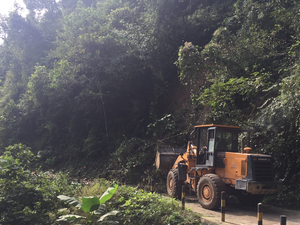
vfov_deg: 33.2
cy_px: 156
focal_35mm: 43
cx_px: 175
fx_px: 373
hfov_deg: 43.7
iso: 32
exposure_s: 1/557
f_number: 2.2
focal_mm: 4.15
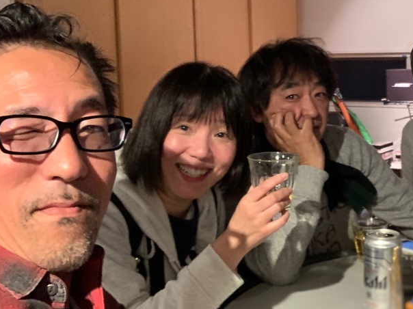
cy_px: 122
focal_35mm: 53
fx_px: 632
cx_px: 335
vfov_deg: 27.4
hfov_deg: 35.0
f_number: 2.2
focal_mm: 2.87
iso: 320
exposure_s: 1/25
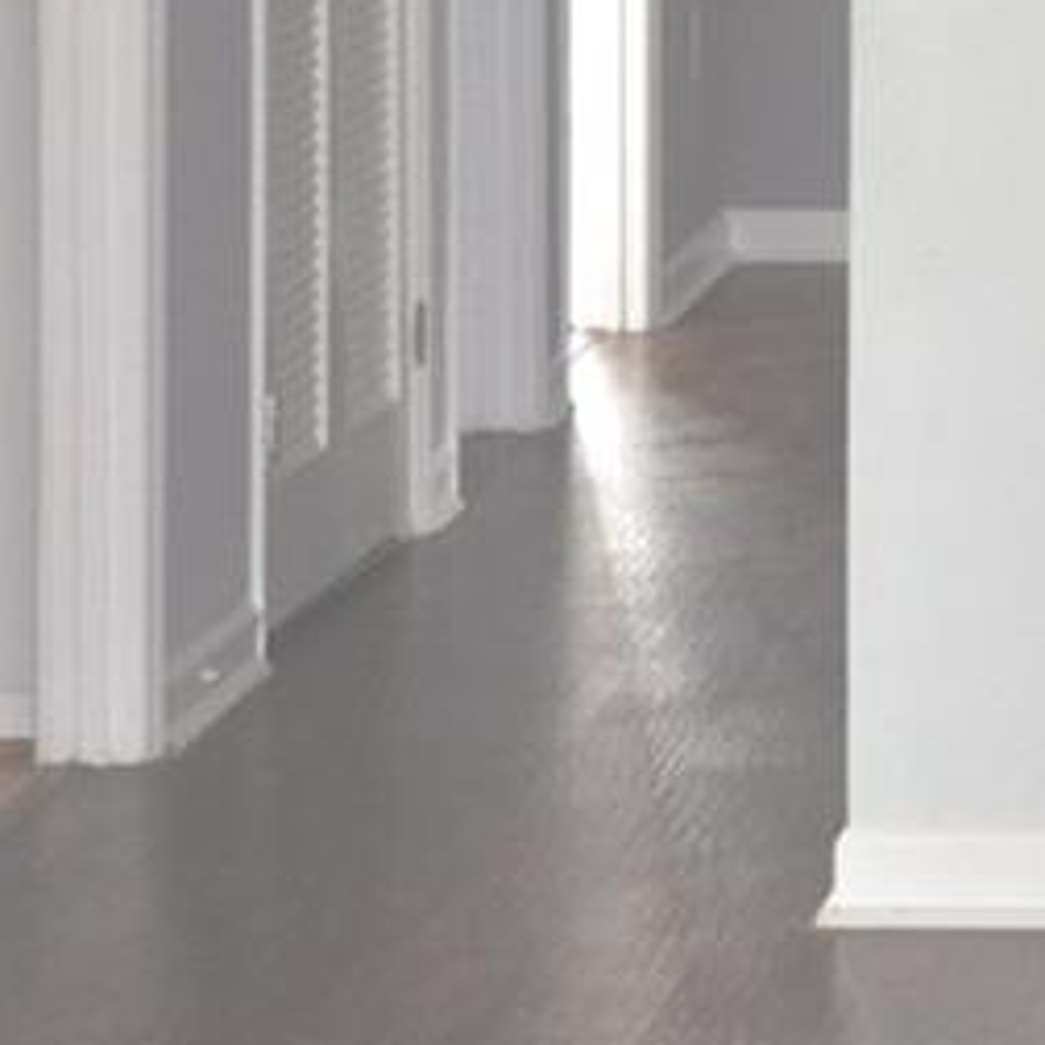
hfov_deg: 9.2
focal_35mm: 181
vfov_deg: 9.6
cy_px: -172
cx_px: 1945
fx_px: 6172
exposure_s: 1/60
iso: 800
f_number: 5
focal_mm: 35
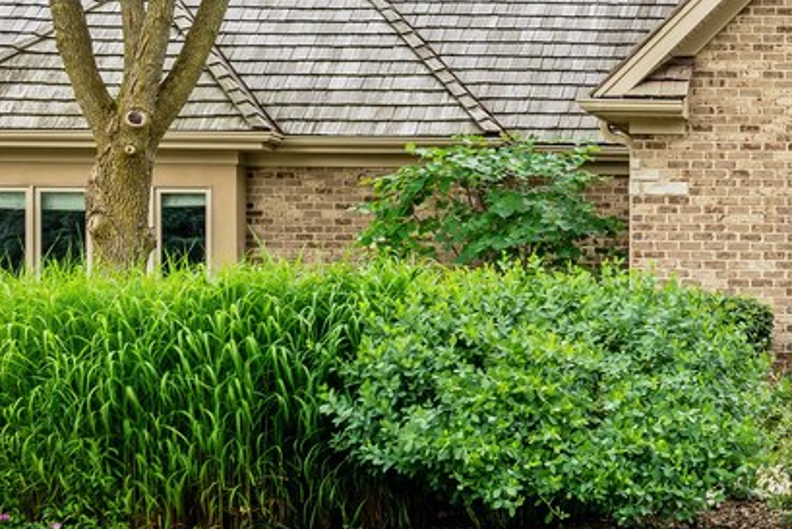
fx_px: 2091
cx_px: 1067
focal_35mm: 95
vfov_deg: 14.1
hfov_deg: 19.5
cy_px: -58
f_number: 13
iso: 64
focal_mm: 24
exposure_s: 1/1.67
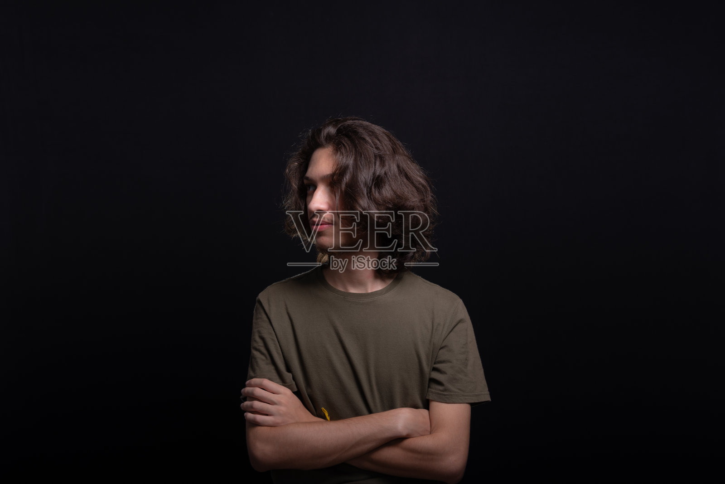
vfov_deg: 27.0
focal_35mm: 50
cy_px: 242
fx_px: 1007
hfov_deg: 39.6
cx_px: 362
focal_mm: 50
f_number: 4.5
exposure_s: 1/200
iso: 100
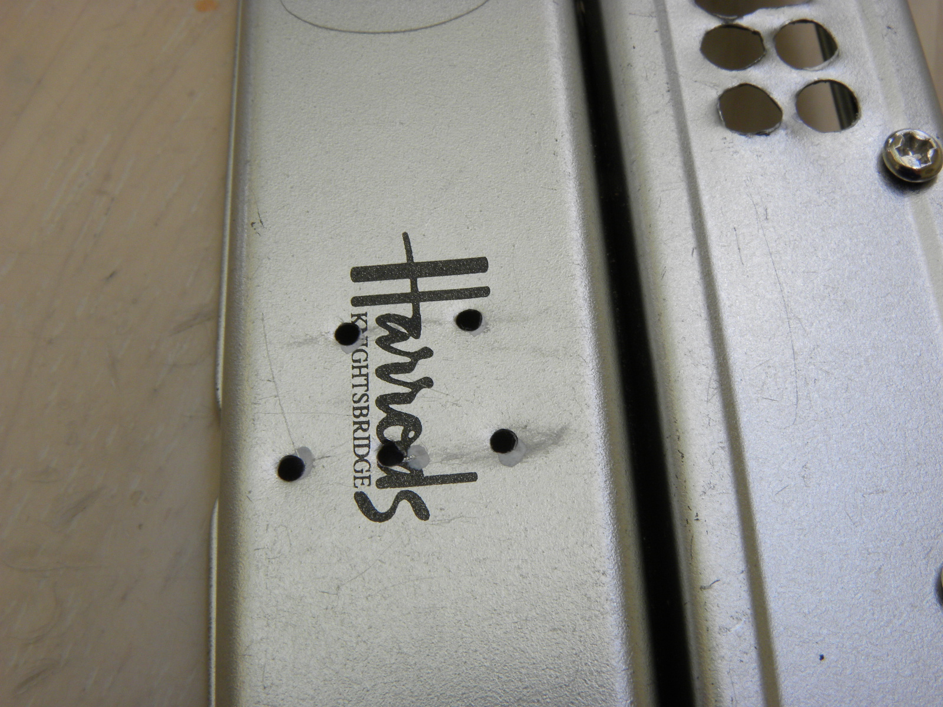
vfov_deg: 31.5
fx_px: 1253
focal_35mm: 46
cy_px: 354
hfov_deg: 41.2
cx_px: 472
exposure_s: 1/40
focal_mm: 8.2
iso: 100
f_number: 8
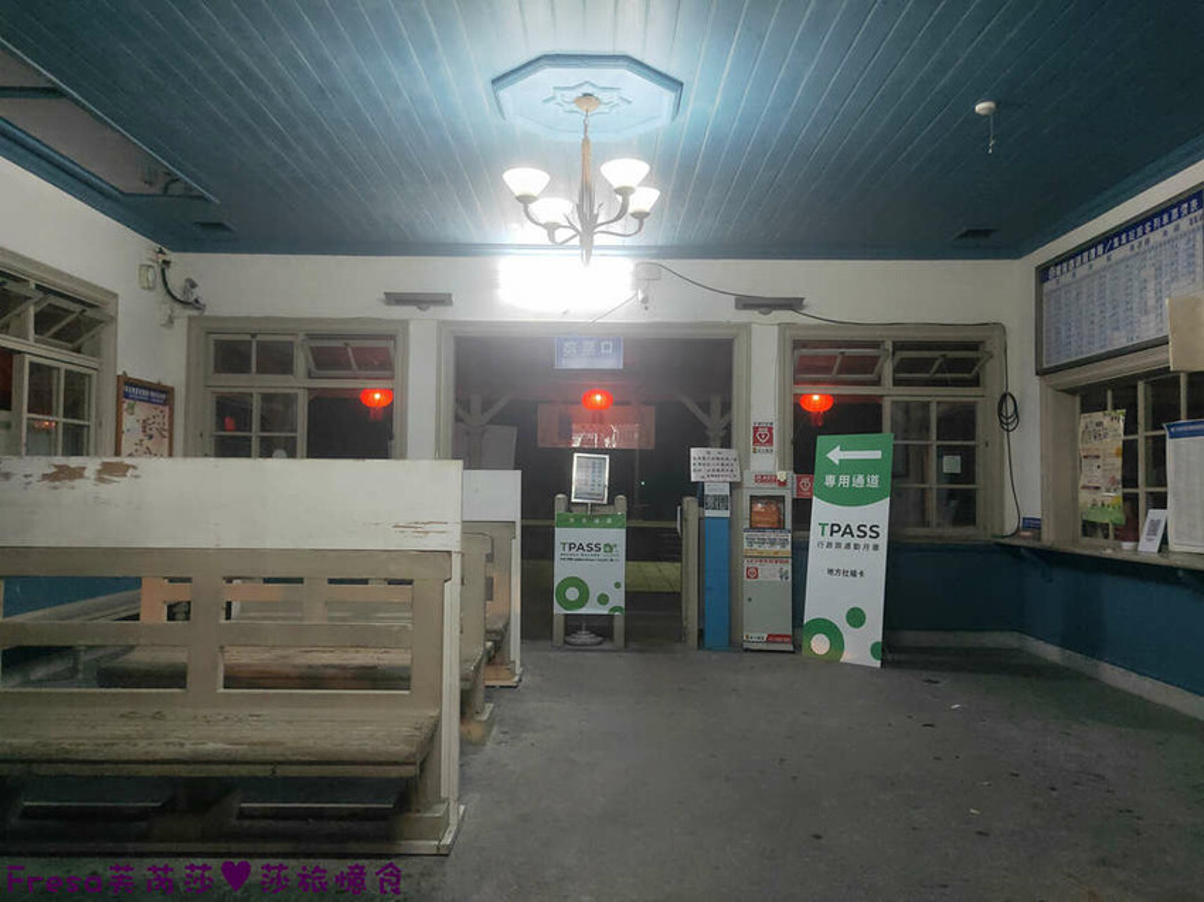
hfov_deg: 73.9
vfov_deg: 58.9
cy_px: 451
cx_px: 602
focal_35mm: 23
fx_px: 800
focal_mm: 3.97
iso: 312
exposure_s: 1/60
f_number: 1.7
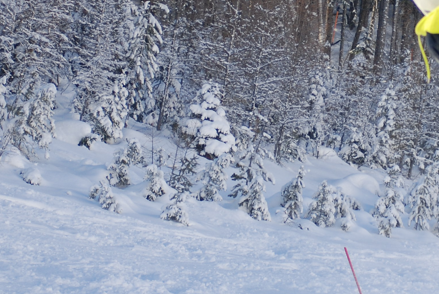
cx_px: 377
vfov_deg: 5.2
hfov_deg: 7.7
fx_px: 3259
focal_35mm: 267
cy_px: 80
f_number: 4
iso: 200
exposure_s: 1/800
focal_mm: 70
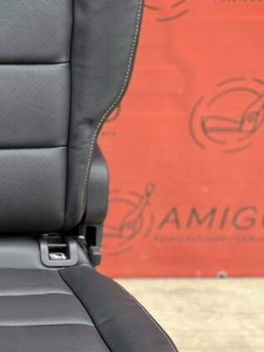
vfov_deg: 20.0
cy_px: 240
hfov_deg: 13.7
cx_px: -192
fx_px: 997
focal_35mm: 98
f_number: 1.6
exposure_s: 1/121
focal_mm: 5.1
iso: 50
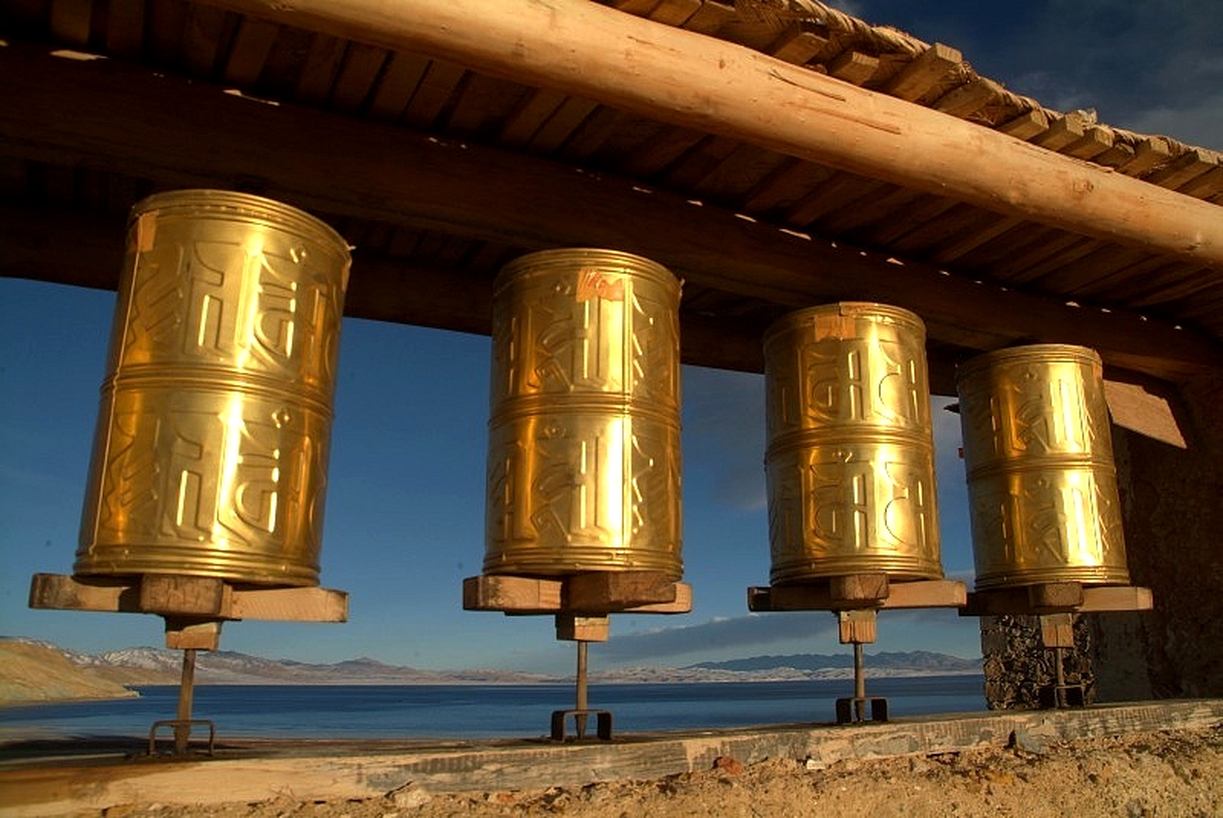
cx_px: 612
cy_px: 409
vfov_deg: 48.0
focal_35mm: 27
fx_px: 918
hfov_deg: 67.3
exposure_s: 1/350
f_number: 9.5
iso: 200
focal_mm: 18
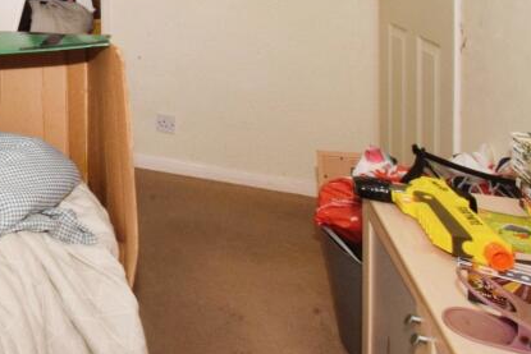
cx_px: -40
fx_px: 546
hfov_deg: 42.1
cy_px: -25
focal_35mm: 37
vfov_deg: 32.2
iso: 1000
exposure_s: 1/60
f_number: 22
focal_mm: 10
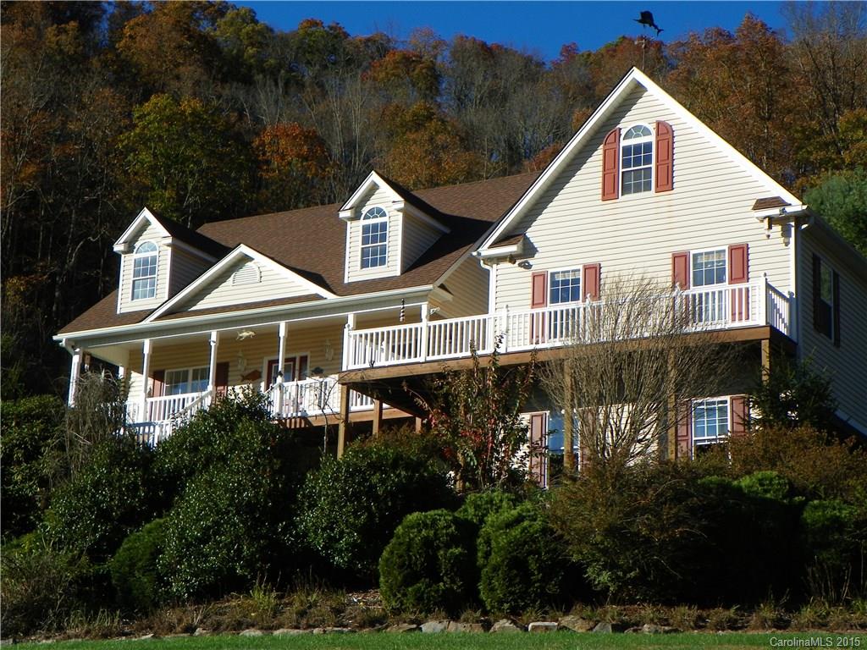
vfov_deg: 18.9
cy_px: 325
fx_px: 1954
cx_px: 434
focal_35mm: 78
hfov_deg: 25.0
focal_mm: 13.8
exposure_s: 1/400
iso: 64
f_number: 5.6
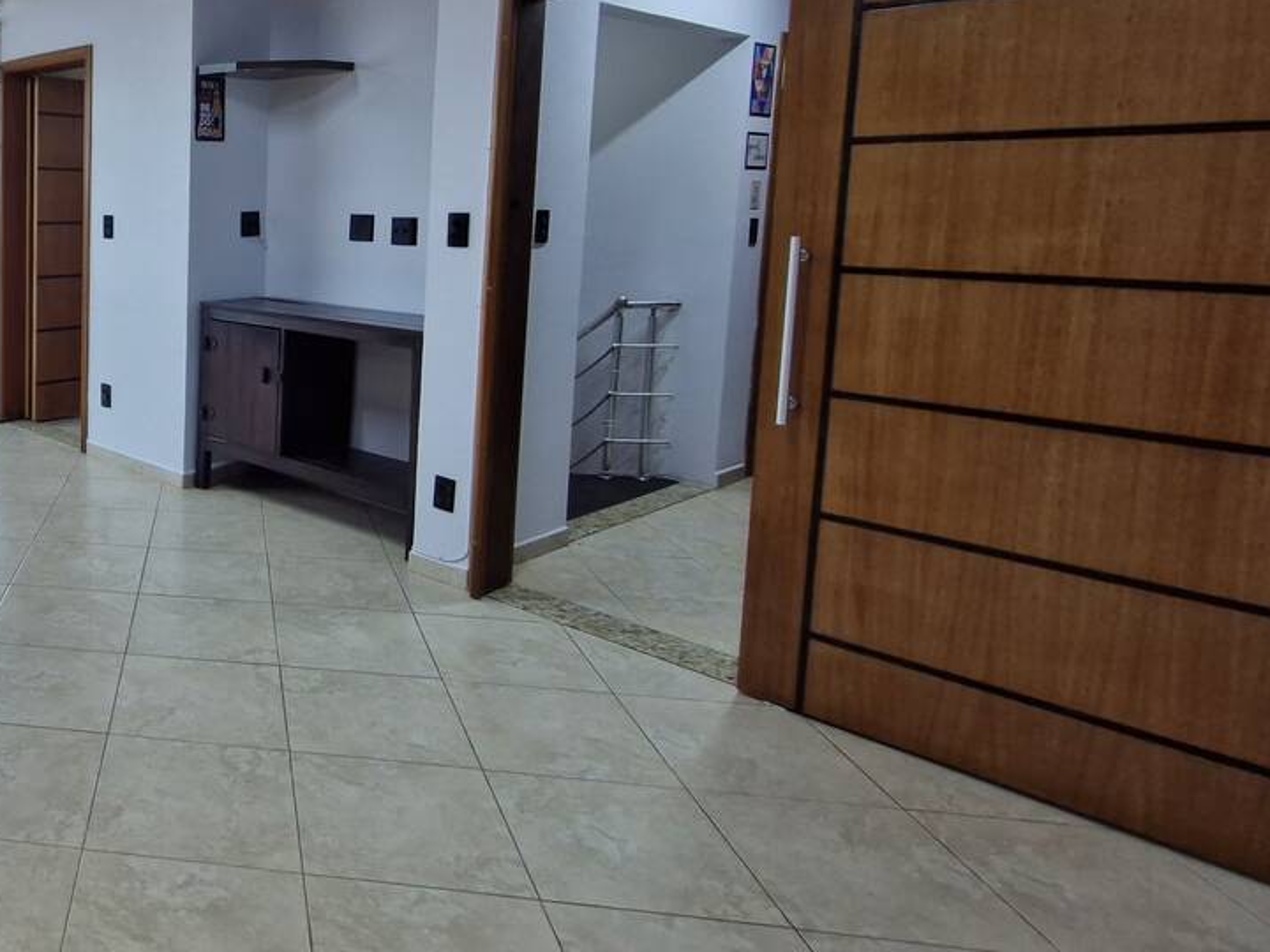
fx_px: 954
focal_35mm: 26
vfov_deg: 51.8
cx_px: 72
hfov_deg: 55.8
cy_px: 296
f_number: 2.2
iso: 80
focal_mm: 1.74
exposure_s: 1/60
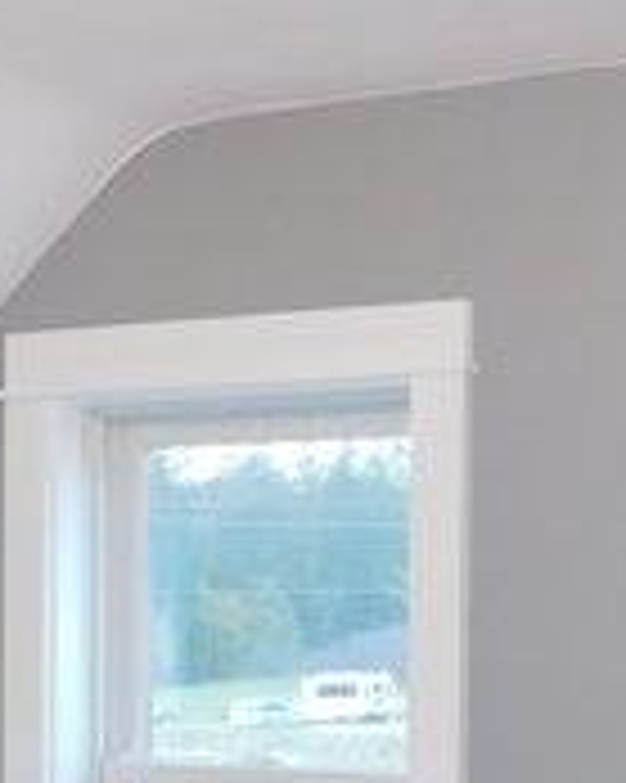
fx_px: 2550
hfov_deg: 14.0
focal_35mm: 110
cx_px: 412
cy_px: 986
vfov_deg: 16.6
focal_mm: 4
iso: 200
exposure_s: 1/30
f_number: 3
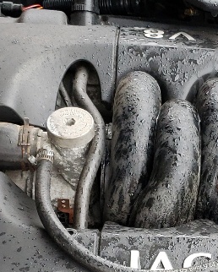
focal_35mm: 126
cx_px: 270
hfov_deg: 12.0
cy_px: 291
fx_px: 1015
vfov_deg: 14.9
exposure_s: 1/227
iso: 50
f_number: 1.5
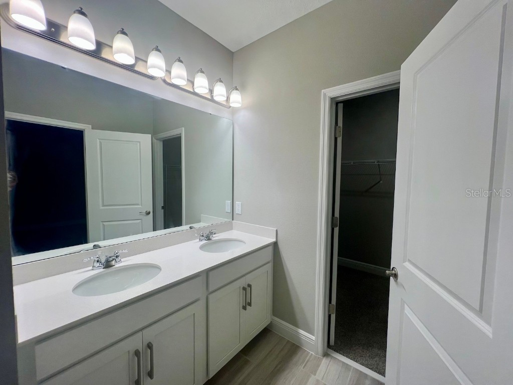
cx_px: 256
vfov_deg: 89.9
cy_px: 192
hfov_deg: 106.2
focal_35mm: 13
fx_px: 193
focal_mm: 1.57
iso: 50
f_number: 1.8
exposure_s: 1/120
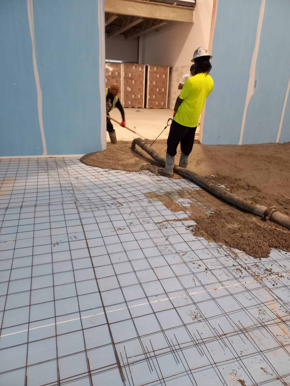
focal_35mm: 25
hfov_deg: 54.9
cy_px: 193
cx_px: 145
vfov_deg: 69.4
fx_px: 279
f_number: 1.8
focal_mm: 4.65
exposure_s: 1/30
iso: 400
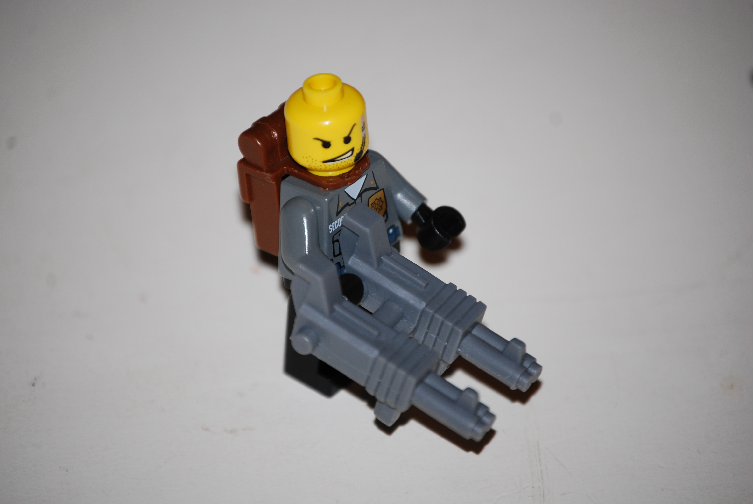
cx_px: 376
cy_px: 252
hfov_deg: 8.3
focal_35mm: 248
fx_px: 5183
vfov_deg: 5.6
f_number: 5.3
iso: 200
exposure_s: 1/60
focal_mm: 165
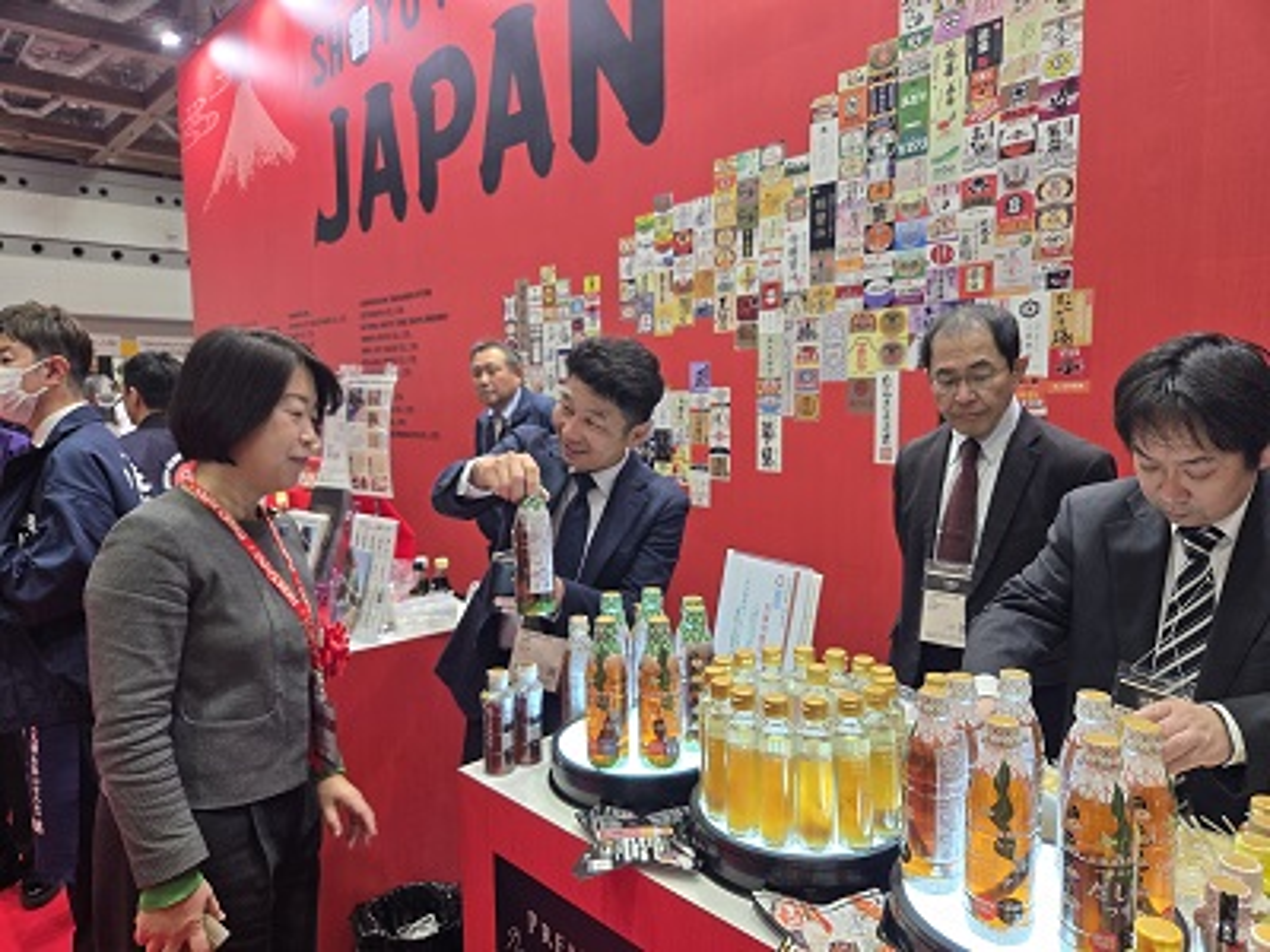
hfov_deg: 73.9
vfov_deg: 58.9
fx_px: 844
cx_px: 635
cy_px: 476
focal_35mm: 23
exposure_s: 1/100
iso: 100
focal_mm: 5.4
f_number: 1.8
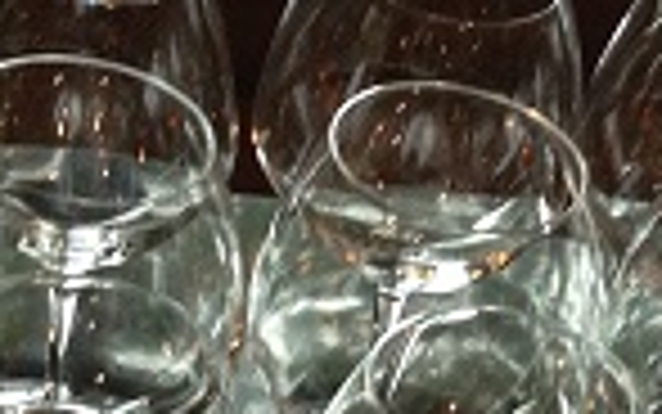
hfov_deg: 14.4
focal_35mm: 143
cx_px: 685
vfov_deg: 8.7
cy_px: 832
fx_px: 2581
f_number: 2.4
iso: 250
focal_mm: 4.12
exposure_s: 1/20
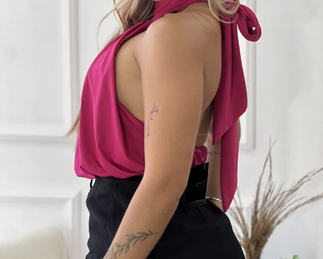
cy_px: 62
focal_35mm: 101
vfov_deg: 15.2
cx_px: 161
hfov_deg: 19.0
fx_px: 966
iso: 160
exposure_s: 1/120
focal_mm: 9
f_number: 2.8
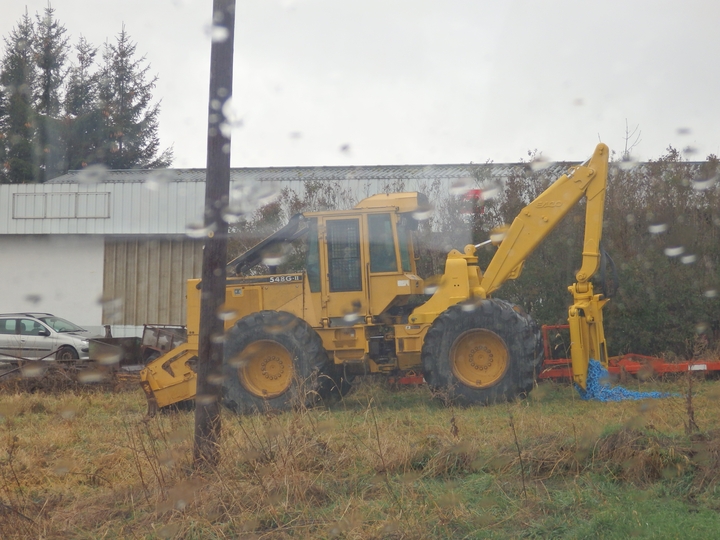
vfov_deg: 22.3
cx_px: 360
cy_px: 270
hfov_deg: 29.4
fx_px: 1373
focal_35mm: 66
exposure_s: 1/100
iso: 125
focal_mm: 11.9
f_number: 4.4
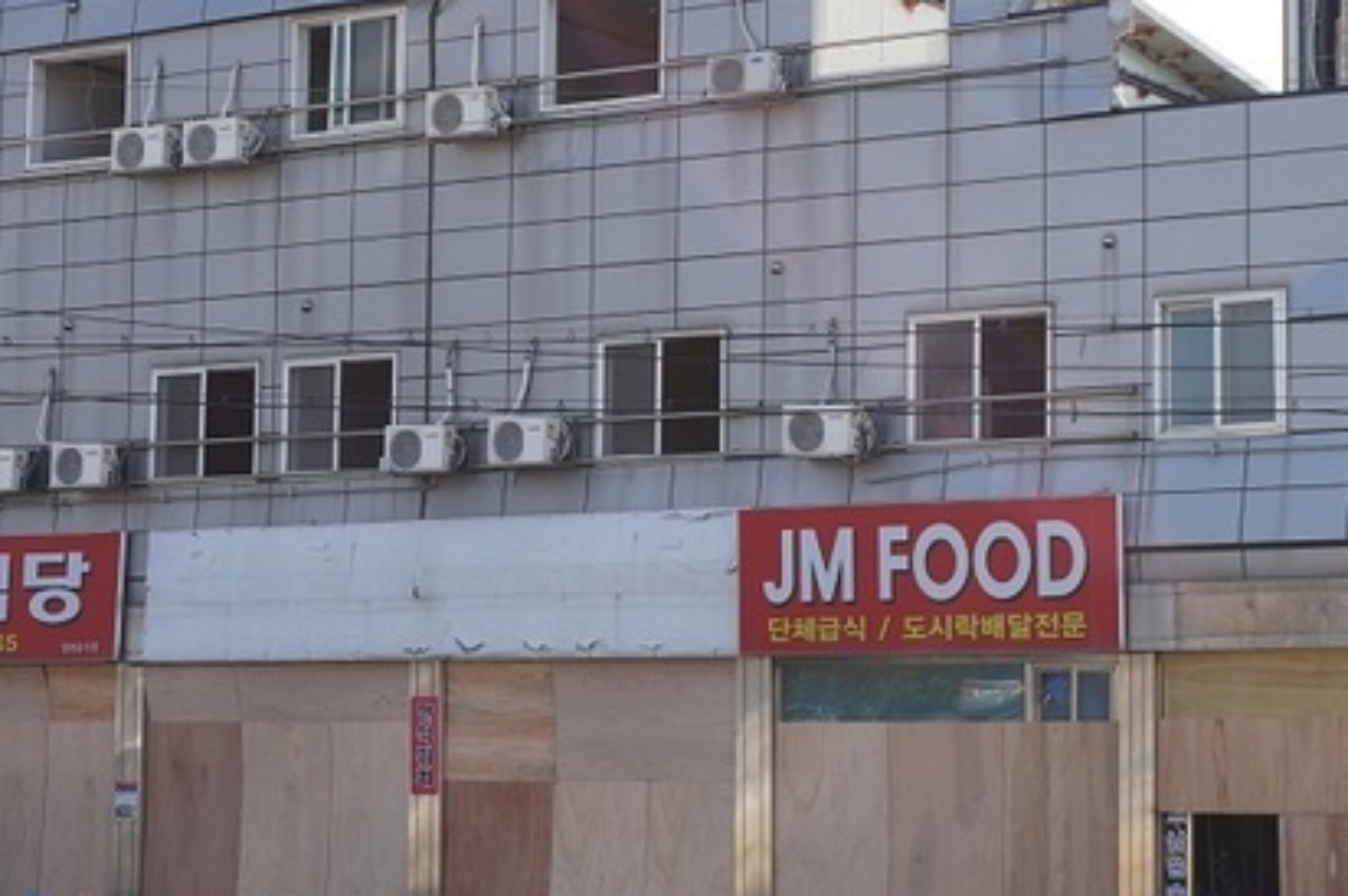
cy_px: 486
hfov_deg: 21.9
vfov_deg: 14.7
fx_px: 3479
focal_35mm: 93
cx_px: 568
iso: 100
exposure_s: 1/100
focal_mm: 40
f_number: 10
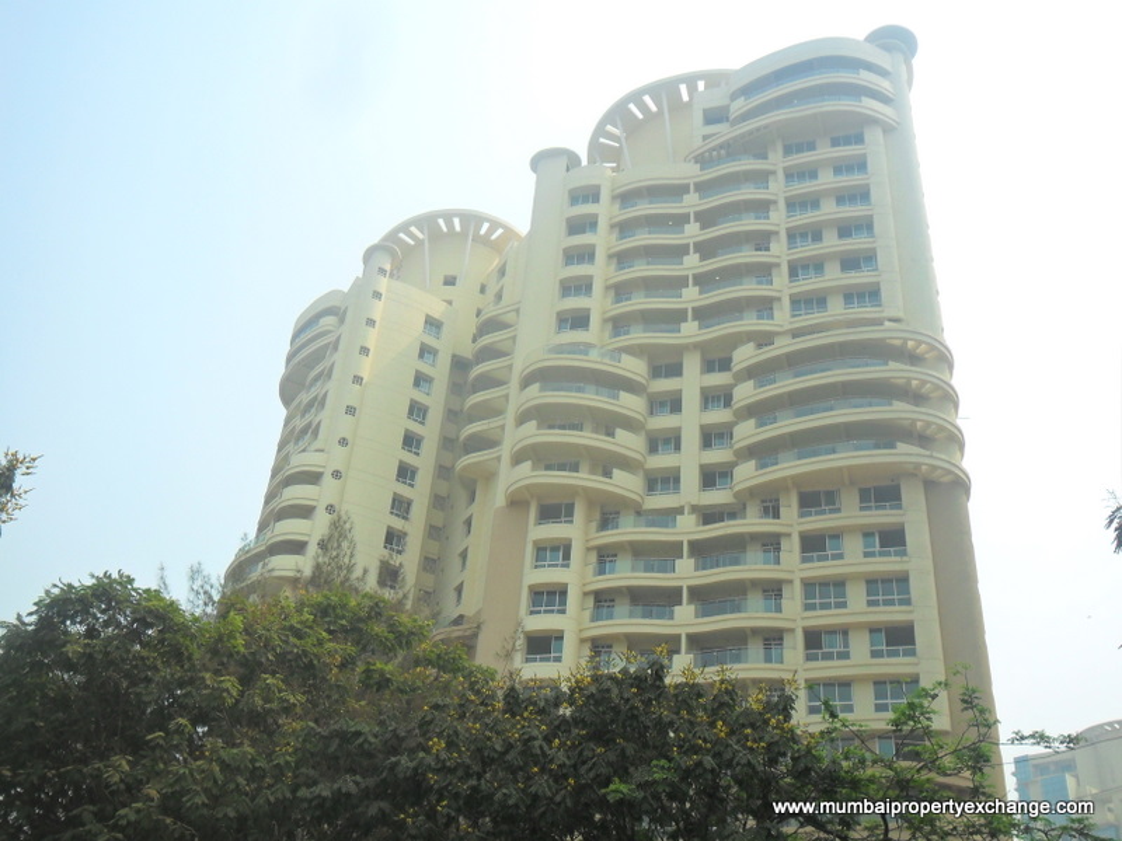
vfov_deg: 38.7
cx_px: 561
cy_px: 420
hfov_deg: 50.1
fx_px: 1199
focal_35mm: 37
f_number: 4
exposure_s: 1/500
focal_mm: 6.6
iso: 100
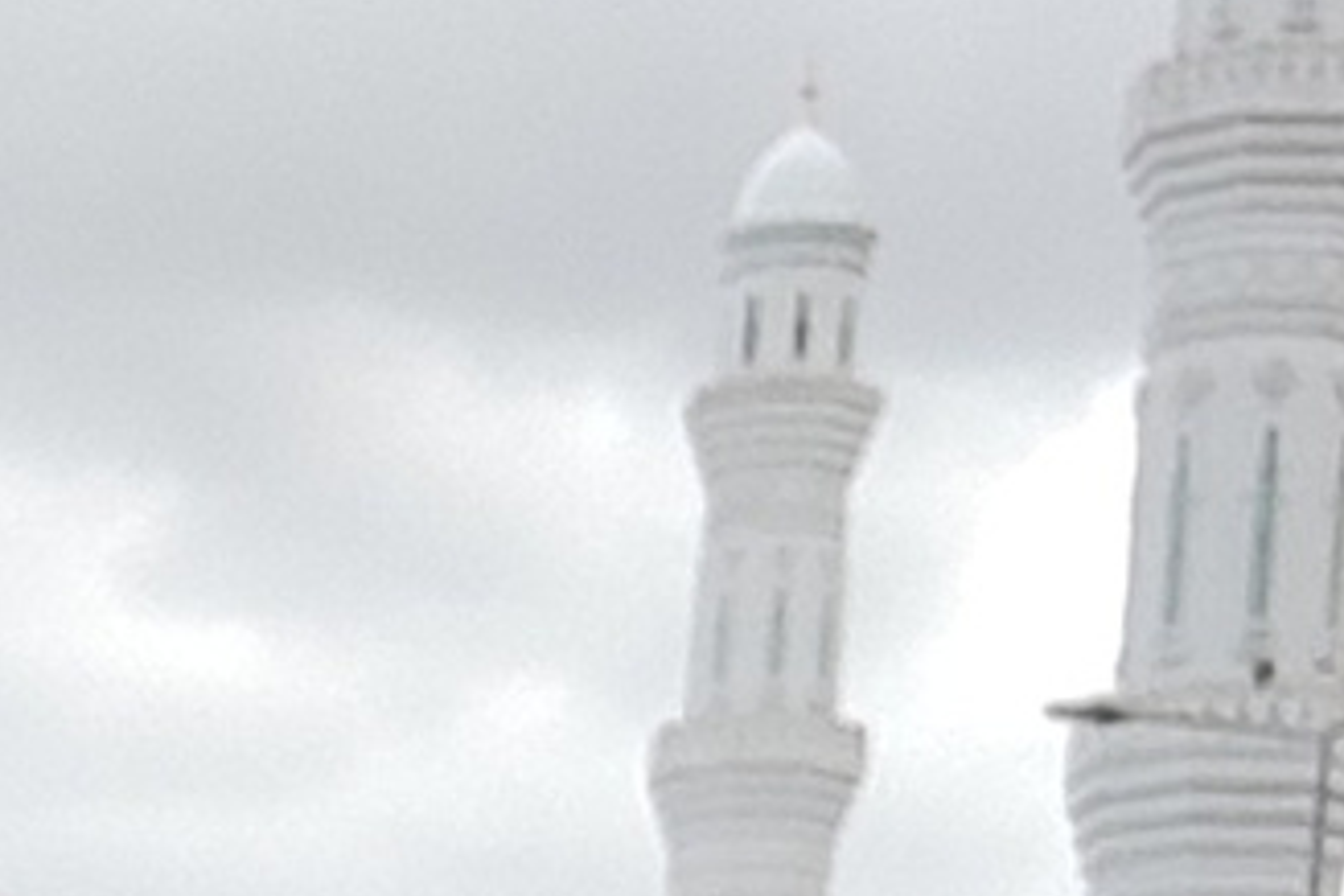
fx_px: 6085
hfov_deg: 10.9
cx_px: -1780
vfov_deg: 7.5
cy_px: 2575
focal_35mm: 163
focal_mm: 3.49
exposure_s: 1/1272
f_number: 2.45
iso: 50
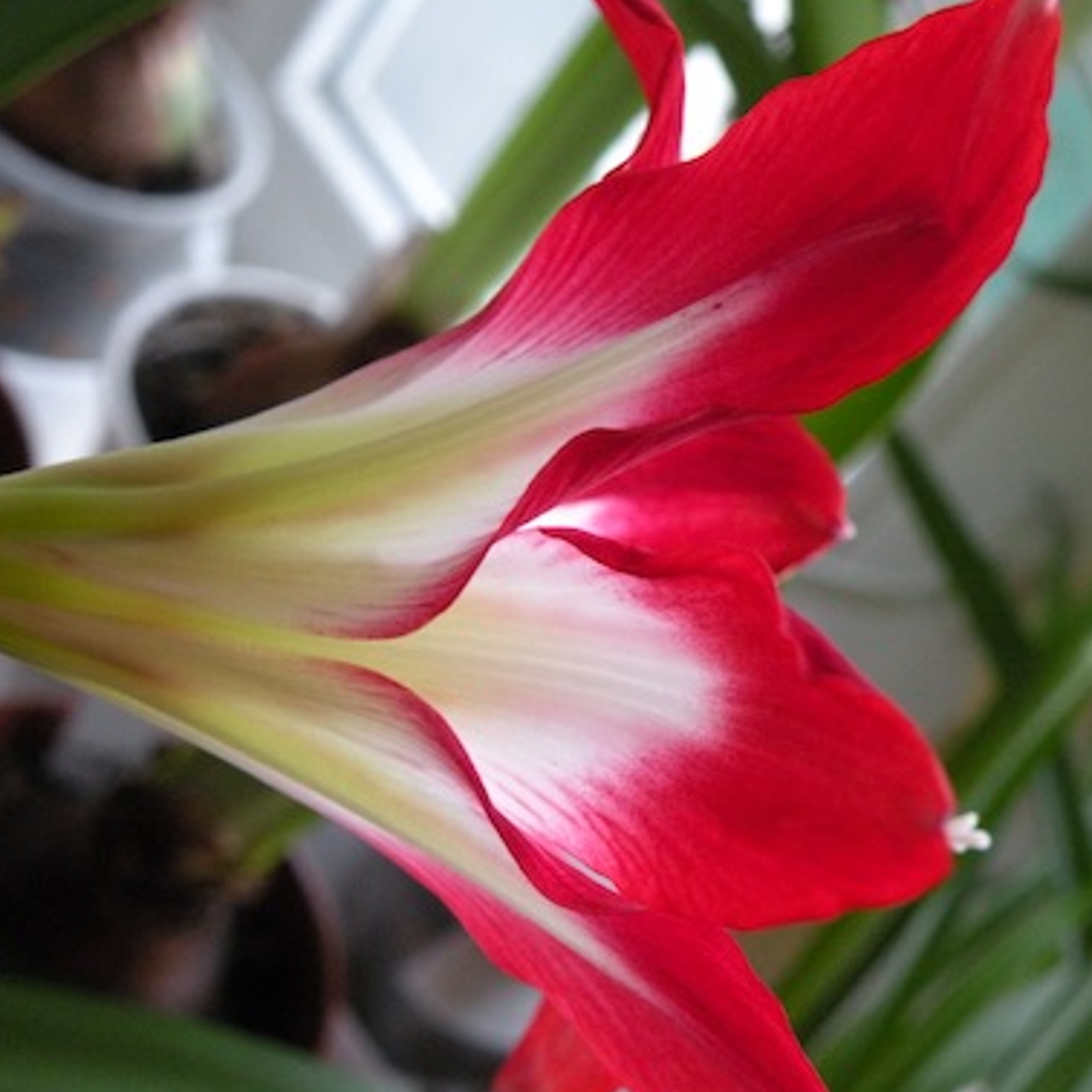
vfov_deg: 25.7
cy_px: 543
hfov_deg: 25.7
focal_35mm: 67
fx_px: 2391
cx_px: 534
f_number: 3.5
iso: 400
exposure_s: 1/28
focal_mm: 9.8
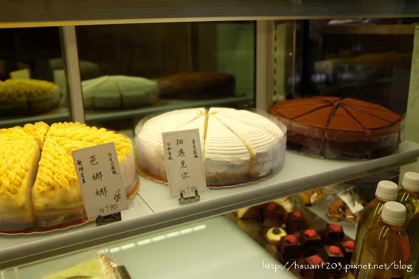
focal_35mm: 36
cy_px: 140
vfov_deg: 36.9
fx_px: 419
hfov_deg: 53.1
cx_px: 210
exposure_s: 1/85
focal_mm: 24.3
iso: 200
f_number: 3.2
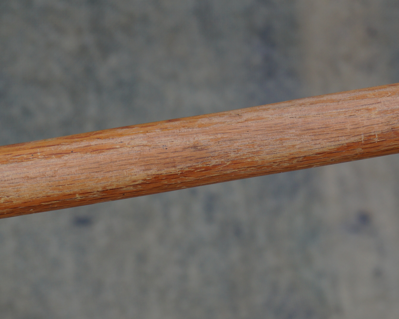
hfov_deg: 13.5
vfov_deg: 10.8
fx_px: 1689
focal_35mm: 143
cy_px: 239
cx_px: 255
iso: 160
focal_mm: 50
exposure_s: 1/160
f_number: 5.6
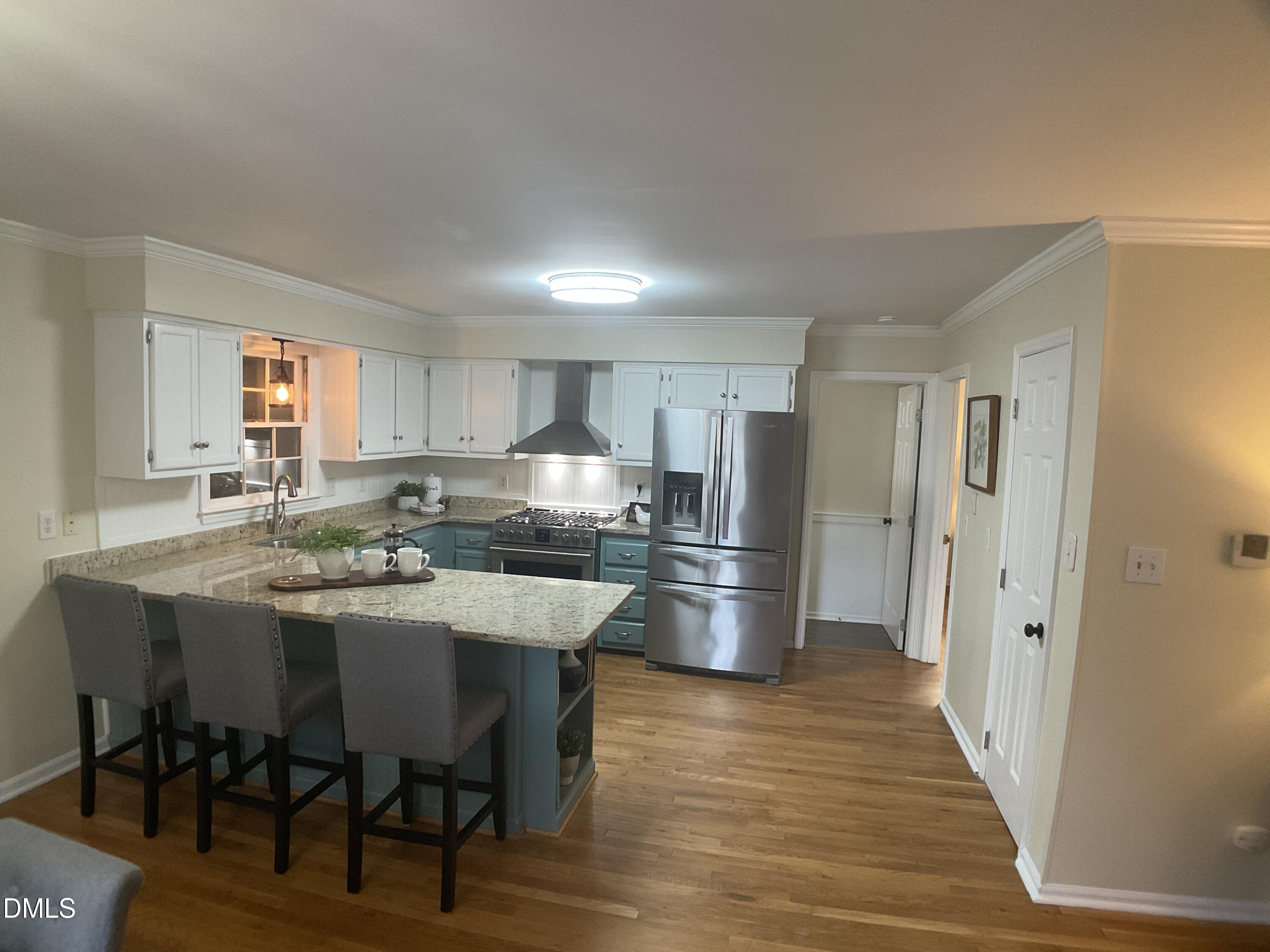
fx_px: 1064
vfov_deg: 48.2
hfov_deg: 61.7
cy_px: 476
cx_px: 635
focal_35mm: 29
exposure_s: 1/60
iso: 125
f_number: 1.8
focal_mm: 3
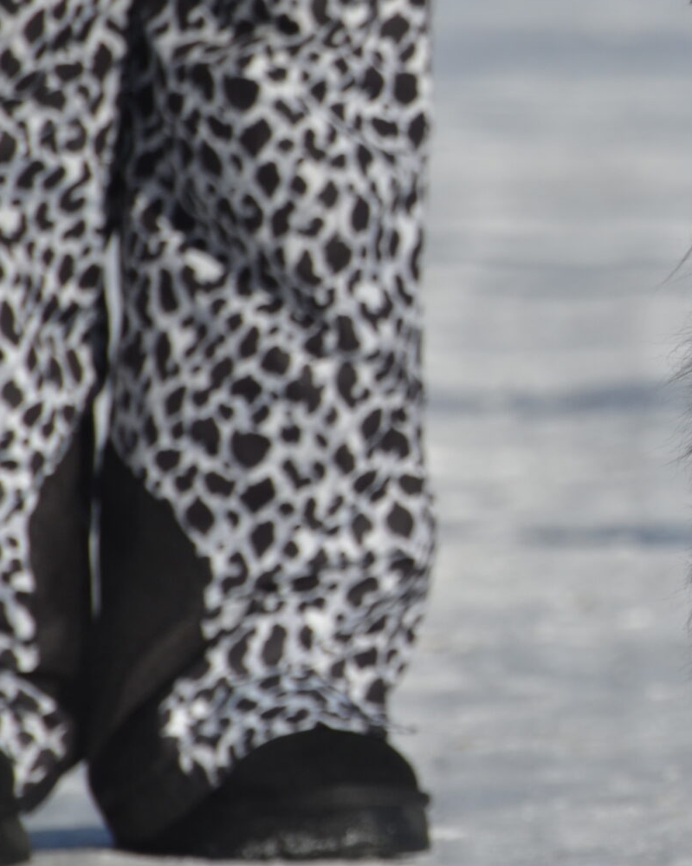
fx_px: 22122
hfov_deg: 1.8
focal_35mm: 864
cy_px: 382
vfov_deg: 2.2
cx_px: 1099
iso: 200
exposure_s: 1/800
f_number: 7.1
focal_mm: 240
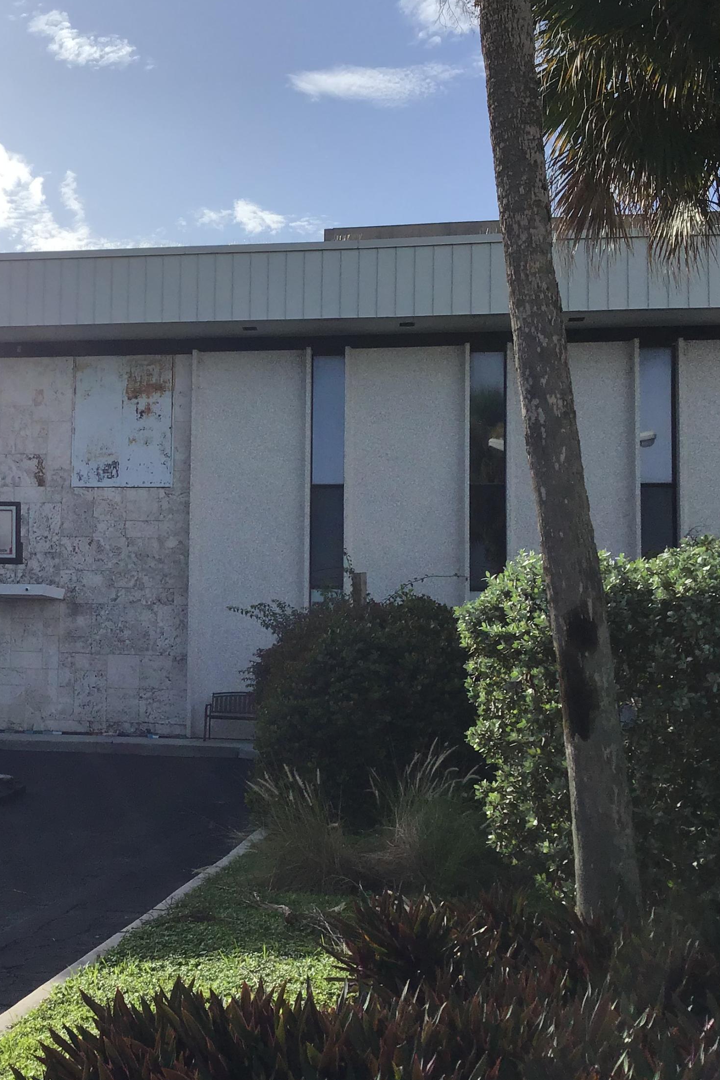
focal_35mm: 44
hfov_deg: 29.9
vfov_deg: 44.5
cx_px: 151
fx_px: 1319
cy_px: 539
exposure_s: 1/2092
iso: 25
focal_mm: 3.3
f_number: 2.4
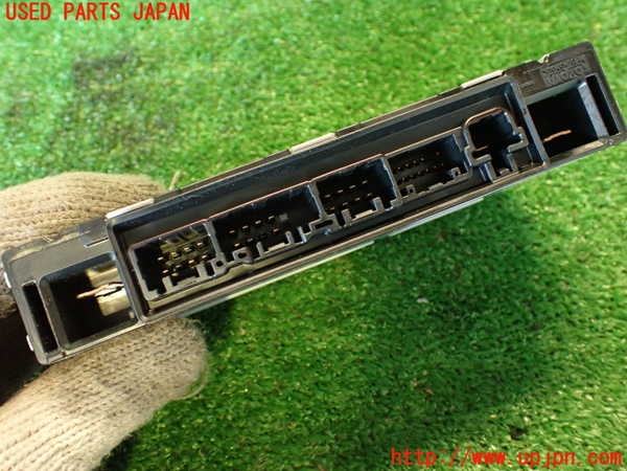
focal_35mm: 32
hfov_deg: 56.8
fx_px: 580
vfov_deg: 44.2
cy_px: 236
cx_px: 314
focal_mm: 5.79
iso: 500
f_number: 2.4
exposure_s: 1/30
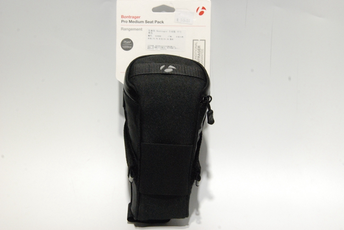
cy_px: 115
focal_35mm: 75
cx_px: 172
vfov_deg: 18.2
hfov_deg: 27.0
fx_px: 717
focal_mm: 50
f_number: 13
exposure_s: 1/25
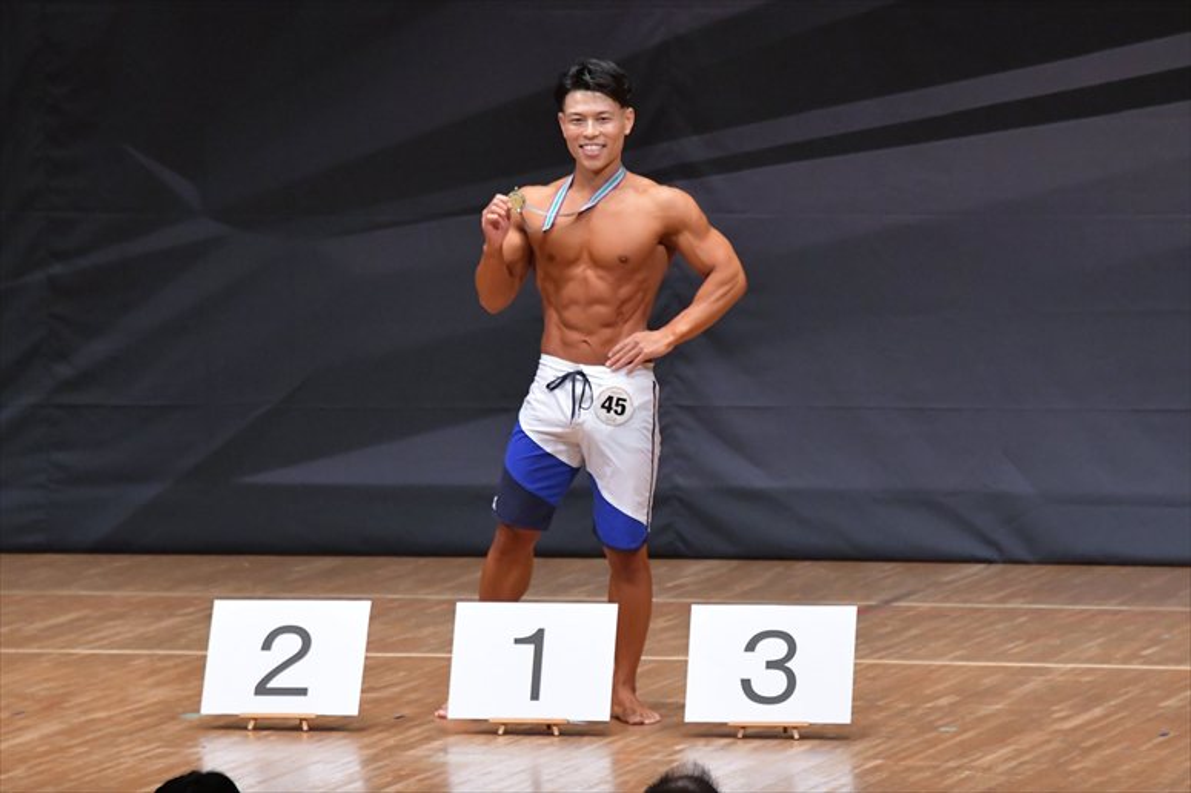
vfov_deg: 4.8
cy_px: 396
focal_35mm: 285
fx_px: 9424
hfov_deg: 7.2
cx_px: 596
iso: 6400
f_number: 5.6
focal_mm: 190
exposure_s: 1/400
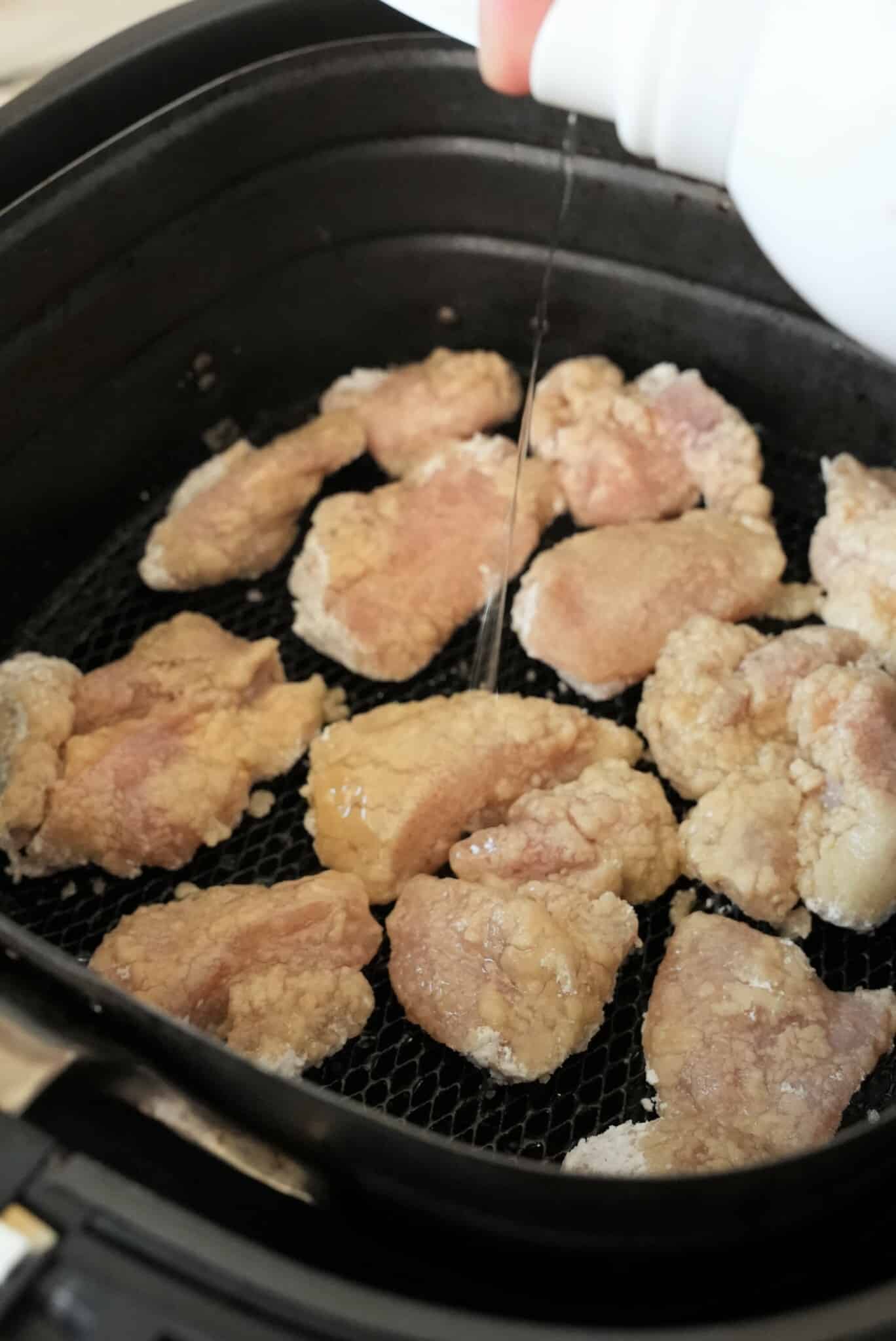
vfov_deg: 46.6
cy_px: 670
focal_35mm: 42
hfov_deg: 32.1
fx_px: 1558
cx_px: 448
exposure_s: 1/200
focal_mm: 41.8
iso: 16000
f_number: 9
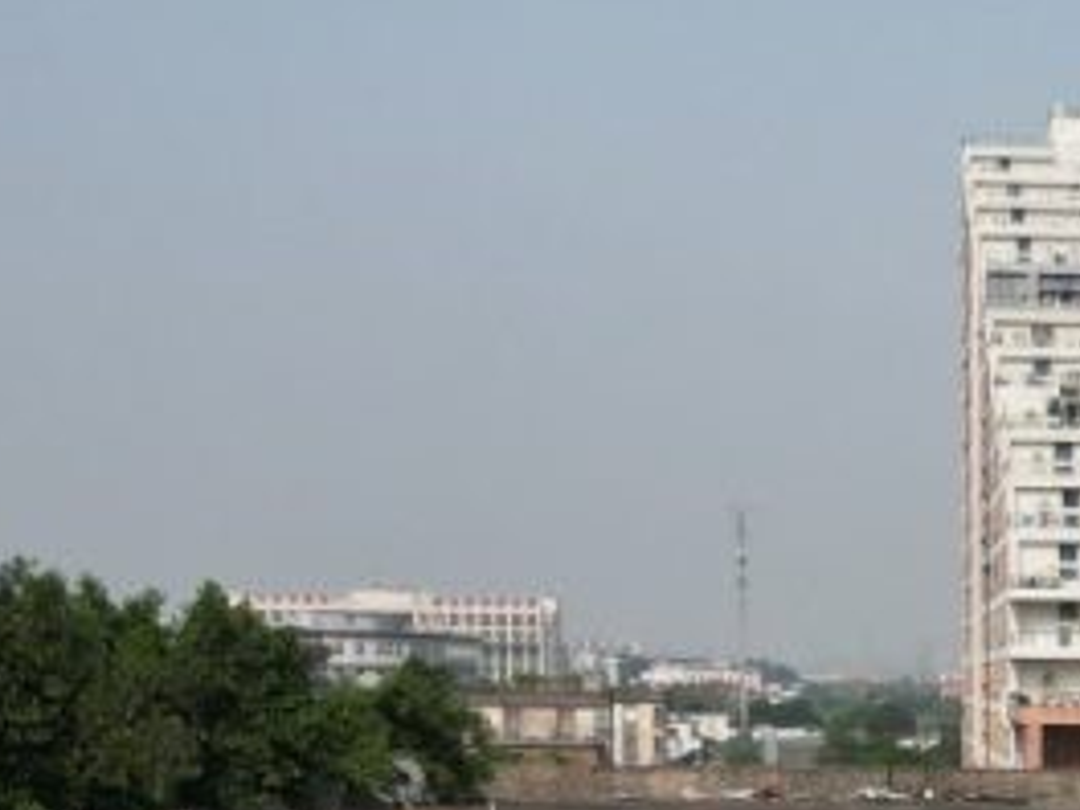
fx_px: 2902
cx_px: 1178
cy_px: 1035
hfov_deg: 20.2
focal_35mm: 93
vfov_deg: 15.2
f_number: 1.7
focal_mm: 6.72
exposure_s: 1/4000
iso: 120
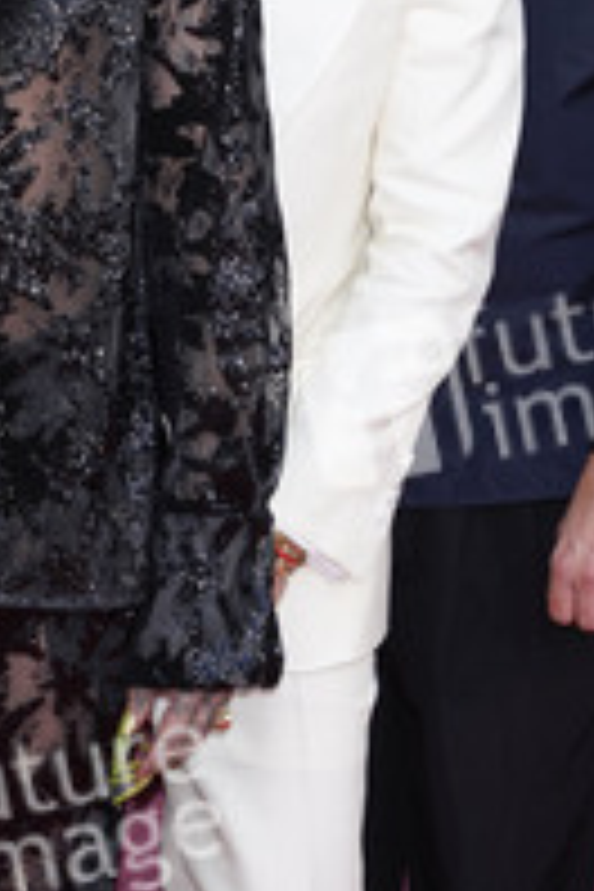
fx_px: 4950
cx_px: 122
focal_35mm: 200
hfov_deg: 6.9
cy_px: 158
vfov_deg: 10.3
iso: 320
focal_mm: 99
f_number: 5.6
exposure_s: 1/160
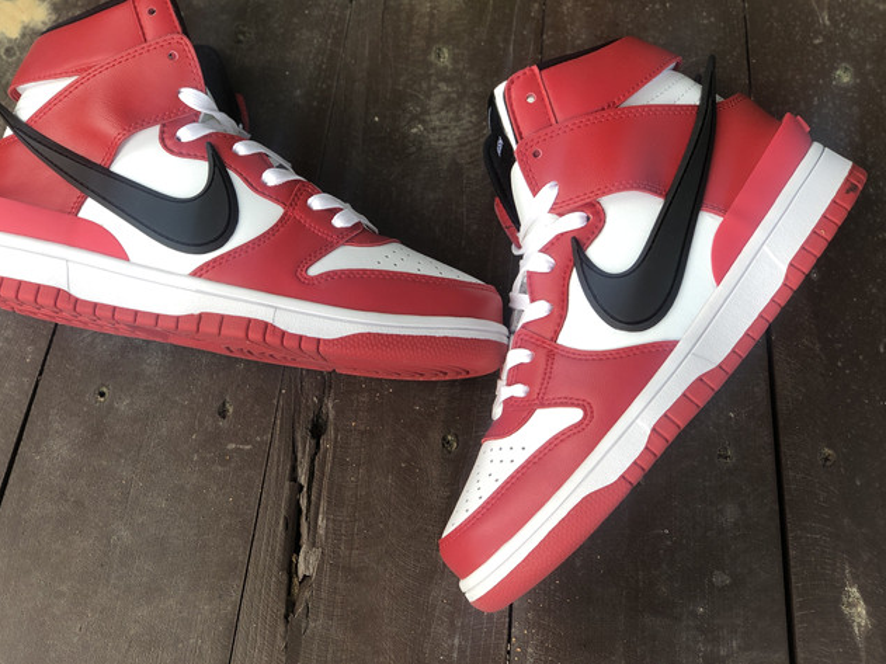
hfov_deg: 31.6
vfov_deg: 24.0
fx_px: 1561
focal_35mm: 61
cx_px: 383
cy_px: 277
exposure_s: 1/120
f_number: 2.4
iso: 16
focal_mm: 6
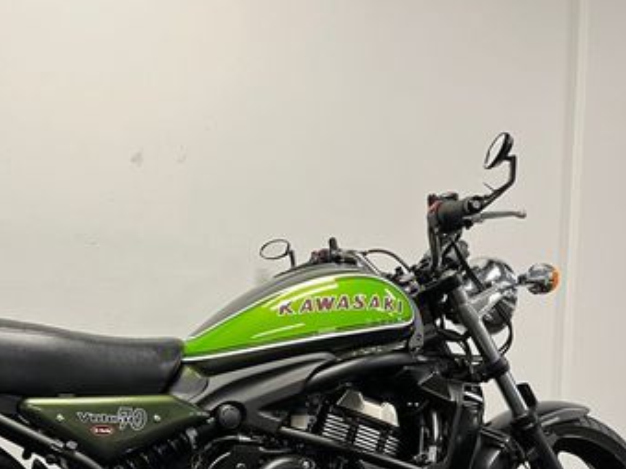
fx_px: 886
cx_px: 188
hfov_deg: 38.3
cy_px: 425
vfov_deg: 28.5
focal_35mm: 49
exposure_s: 1/50
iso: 80
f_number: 1.6
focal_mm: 5.1
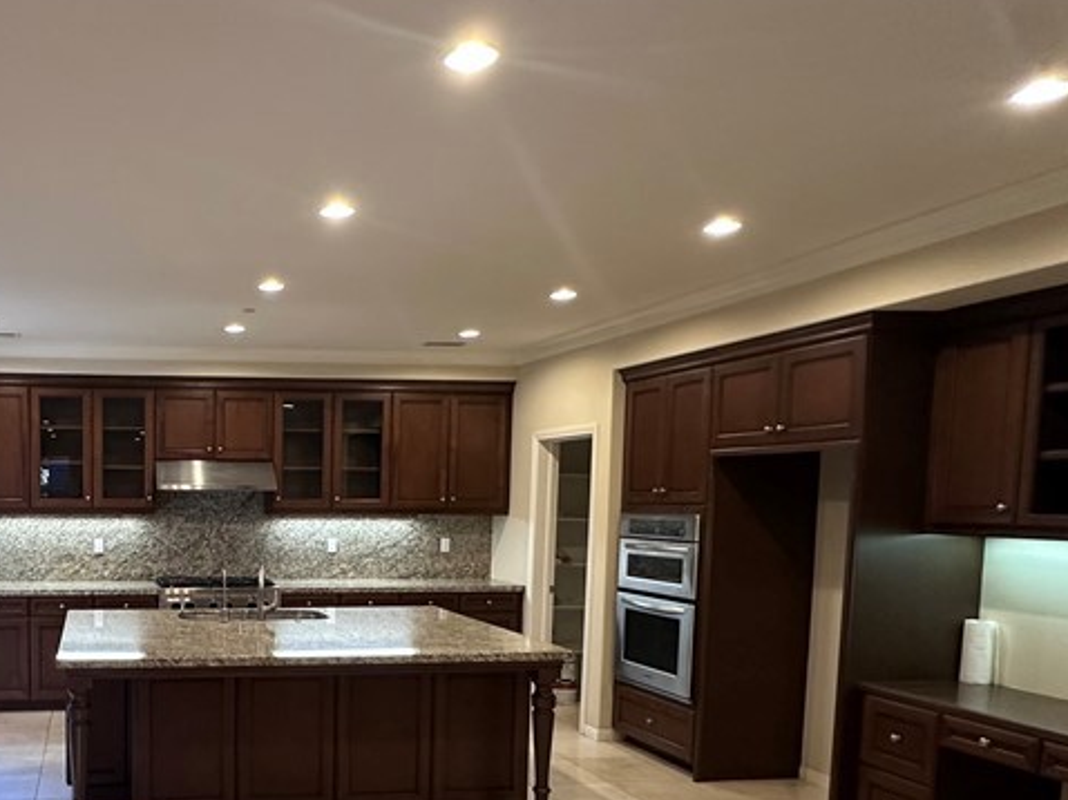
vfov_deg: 45.5
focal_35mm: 30
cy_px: 577
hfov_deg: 54.9
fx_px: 925
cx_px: 183
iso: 250
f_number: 2.2
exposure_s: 1/120
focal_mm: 2.22
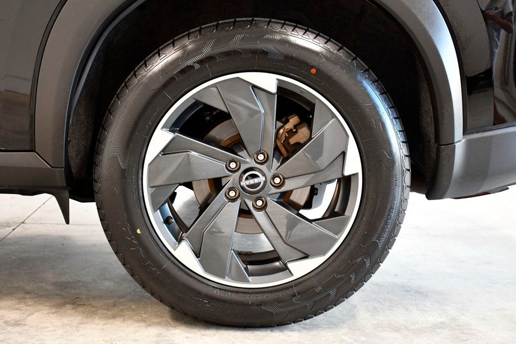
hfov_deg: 40.3
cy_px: 175
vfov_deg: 27.5
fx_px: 702
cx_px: 254
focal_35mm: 49
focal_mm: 32
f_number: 4.5
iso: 2500
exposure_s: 1/200
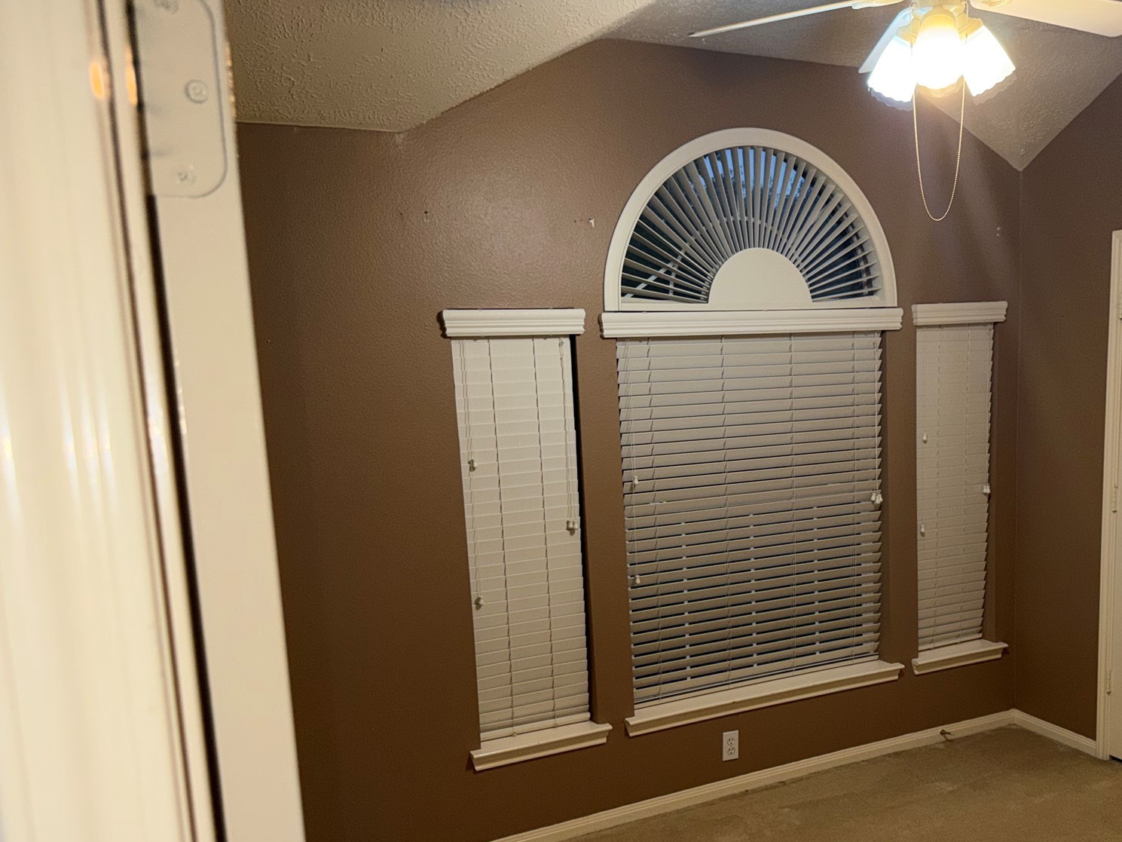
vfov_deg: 42.7
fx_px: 1070
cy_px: 511
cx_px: 723
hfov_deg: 54.5
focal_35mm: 33
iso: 50
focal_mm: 6.76
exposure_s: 1/41
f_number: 1.78
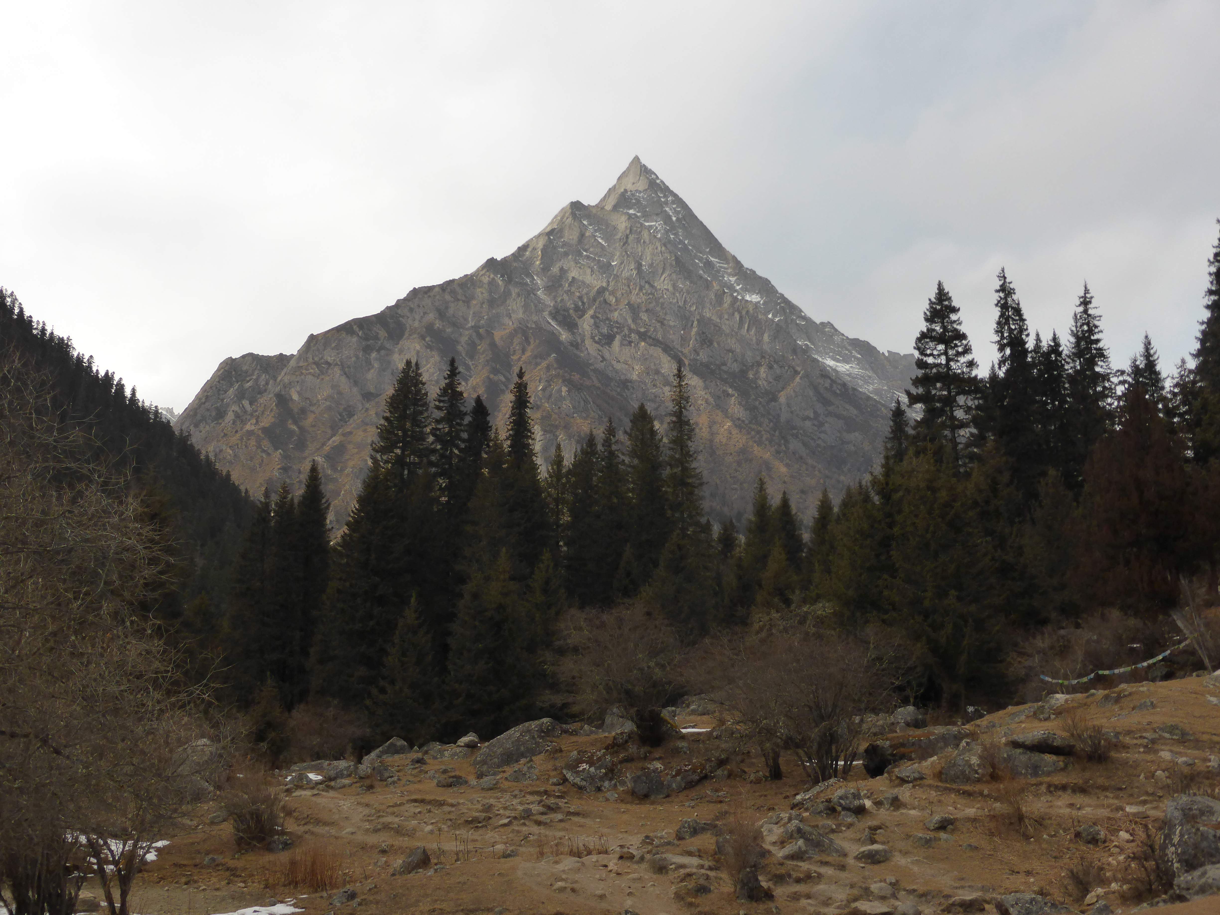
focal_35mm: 39
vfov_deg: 36.8
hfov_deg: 47.9
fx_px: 1375
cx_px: 610
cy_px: 458
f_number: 3.9
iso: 160
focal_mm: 6.9
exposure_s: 1/800
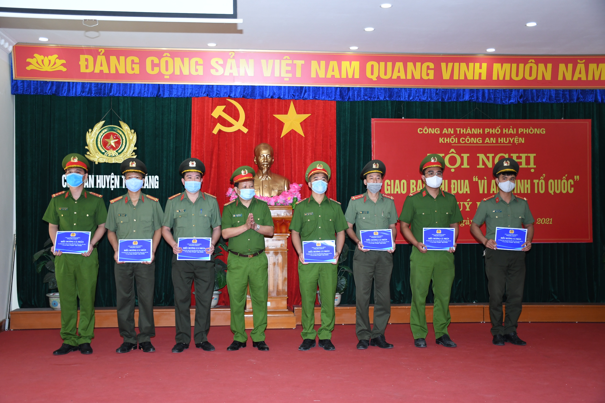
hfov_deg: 47.9
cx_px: 302
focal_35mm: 40
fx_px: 681
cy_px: 202
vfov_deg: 33.0
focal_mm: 27
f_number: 4
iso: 800
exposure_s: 1/200
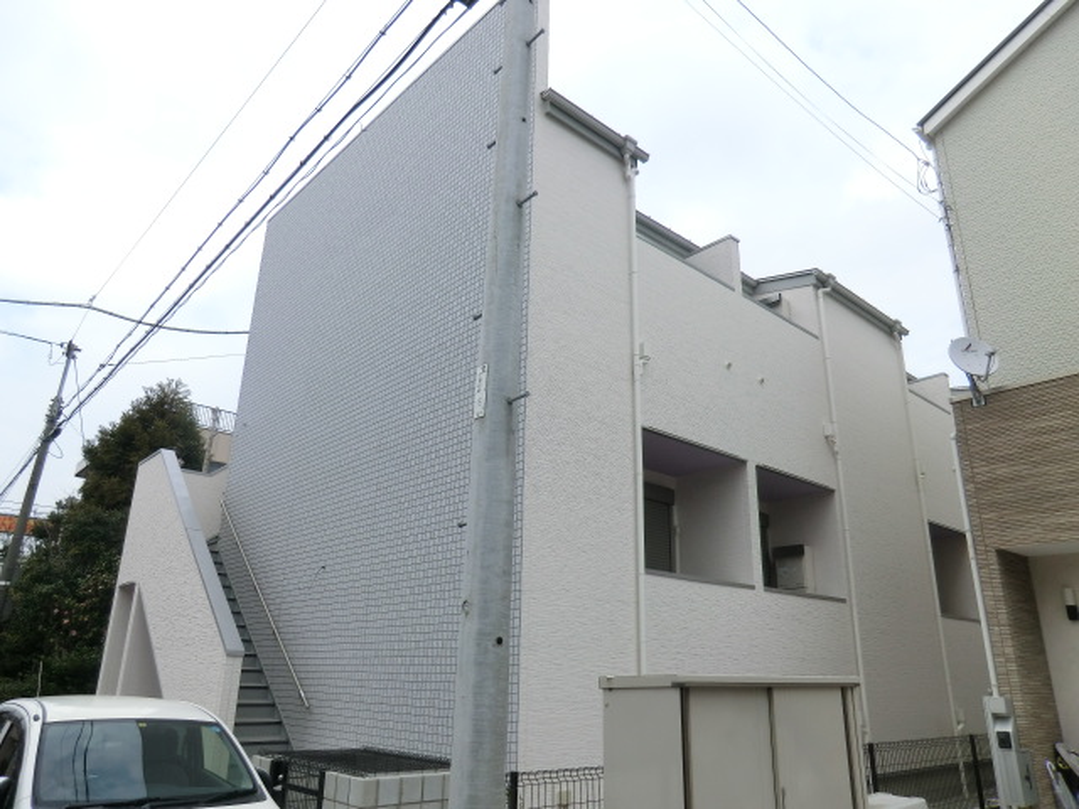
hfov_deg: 71.6
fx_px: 748
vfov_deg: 56.8
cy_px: 404
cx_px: 540
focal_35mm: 24
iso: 80
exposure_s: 1/800
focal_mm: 4.3
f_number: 3.2
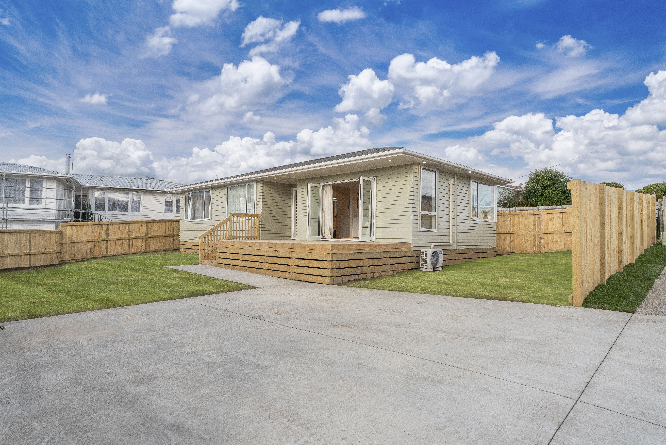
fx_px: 379
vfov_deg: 60.7
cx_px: 333
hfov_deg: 82.6
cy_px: 222
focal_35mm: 20
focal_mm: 20.5
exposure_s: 1/500
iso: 640
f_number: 7.1
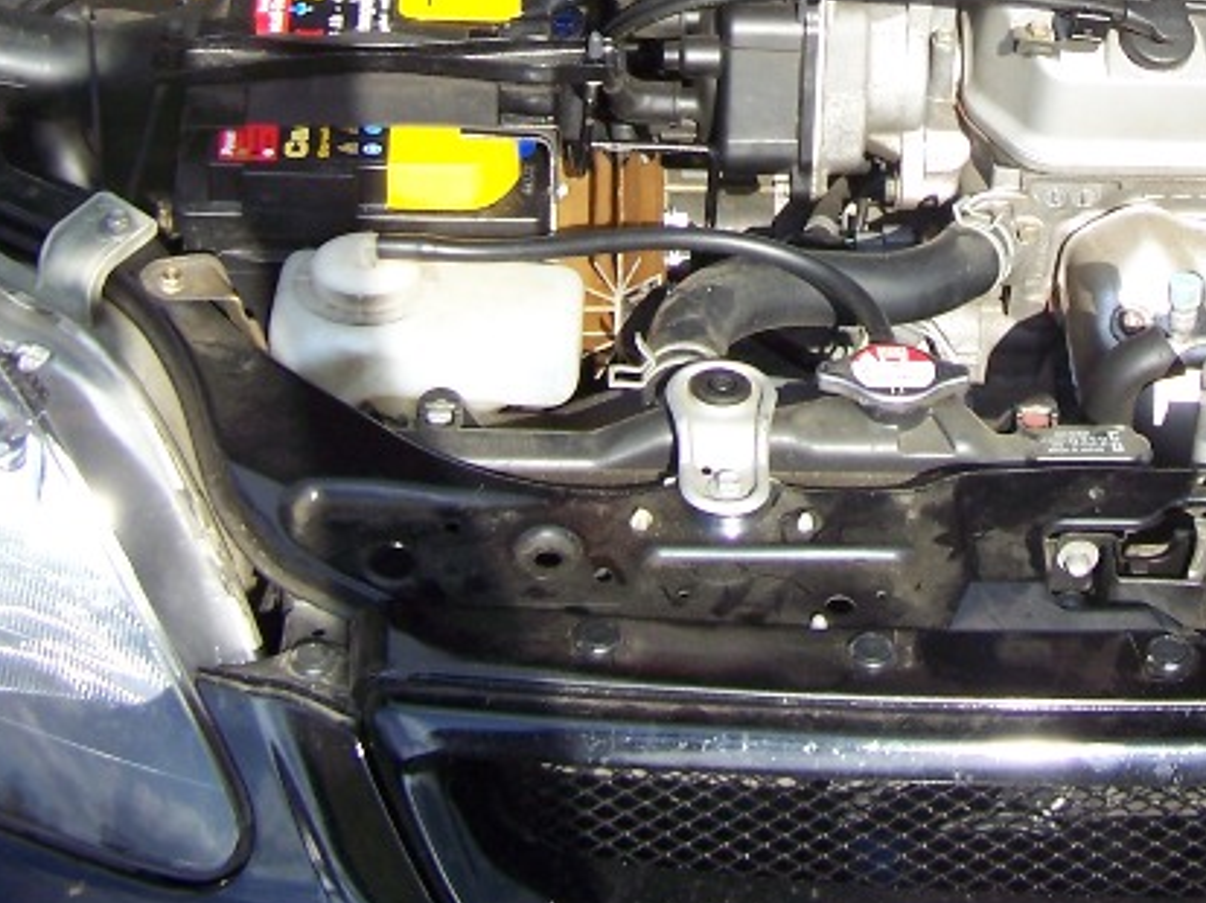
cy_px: -128
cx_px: 938
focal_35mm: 94
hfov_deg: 20.7
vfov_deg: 15.2
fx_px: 3273
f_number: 2.8
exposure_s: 1/320
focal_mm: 6.3
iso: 64
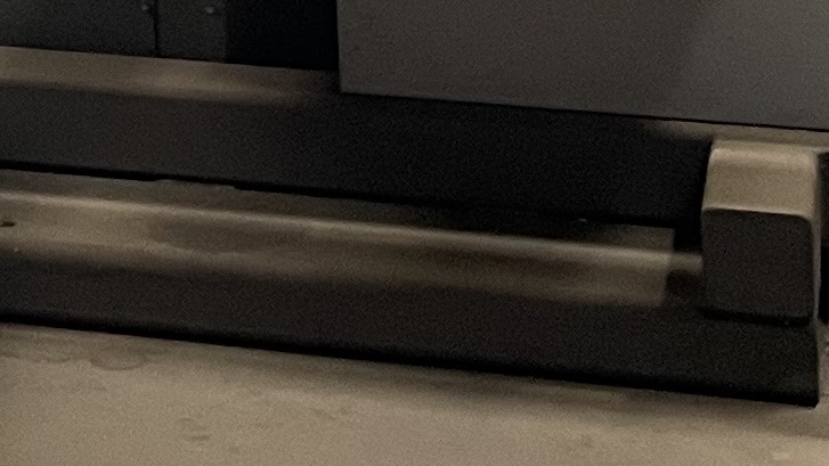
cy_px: -793
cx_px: -271
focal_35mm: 157
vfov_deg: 7.1
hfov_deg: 13.2
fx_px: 3451
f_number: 1.6
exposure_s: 1/50
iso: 125
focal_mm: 4.2
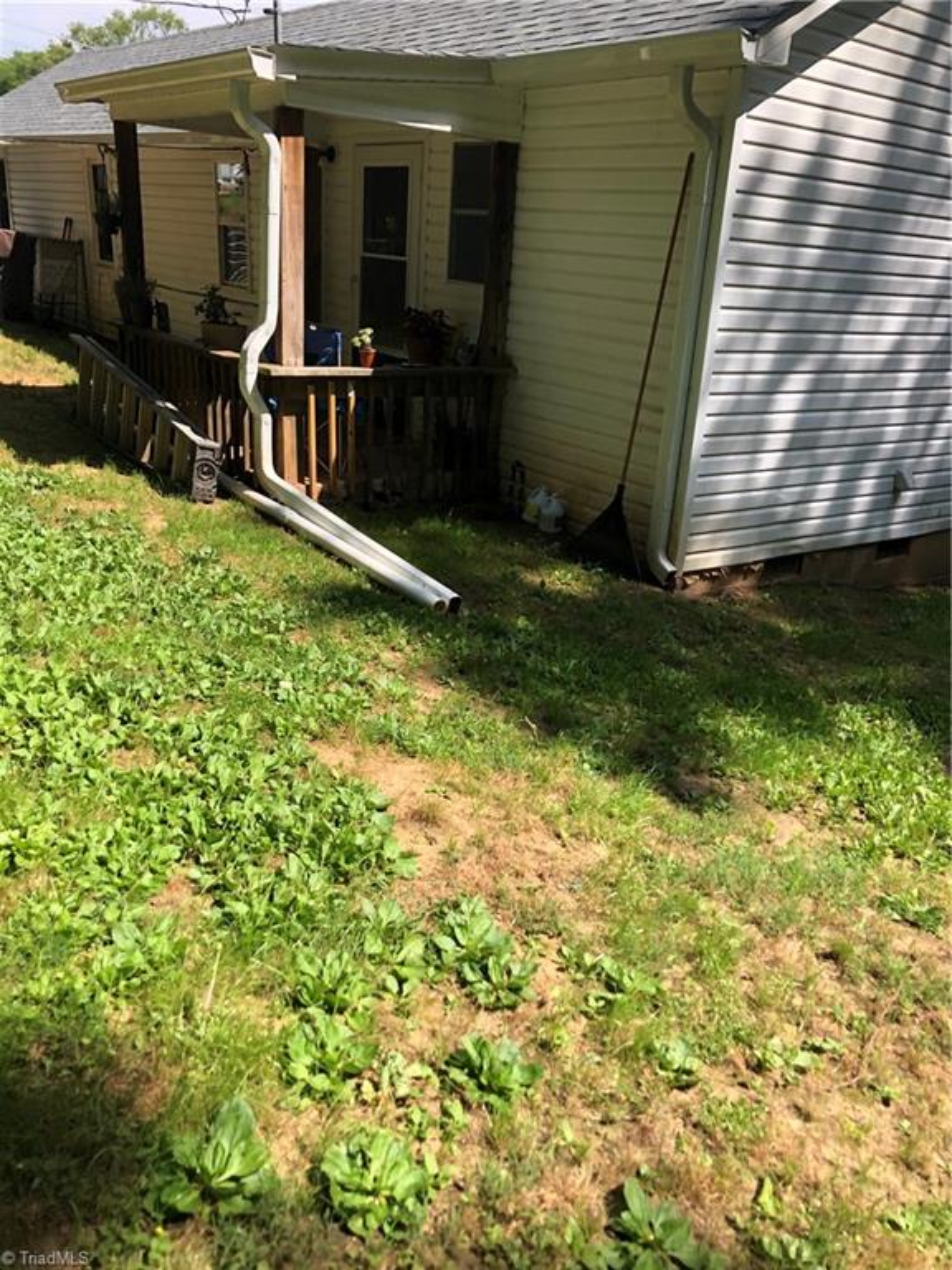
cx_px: 476
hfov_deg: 49.7
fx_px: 1027
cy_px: 635
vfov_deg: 63.4
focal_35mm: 28
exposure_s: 1/842
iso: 20
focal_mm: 3.99
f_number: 1.8
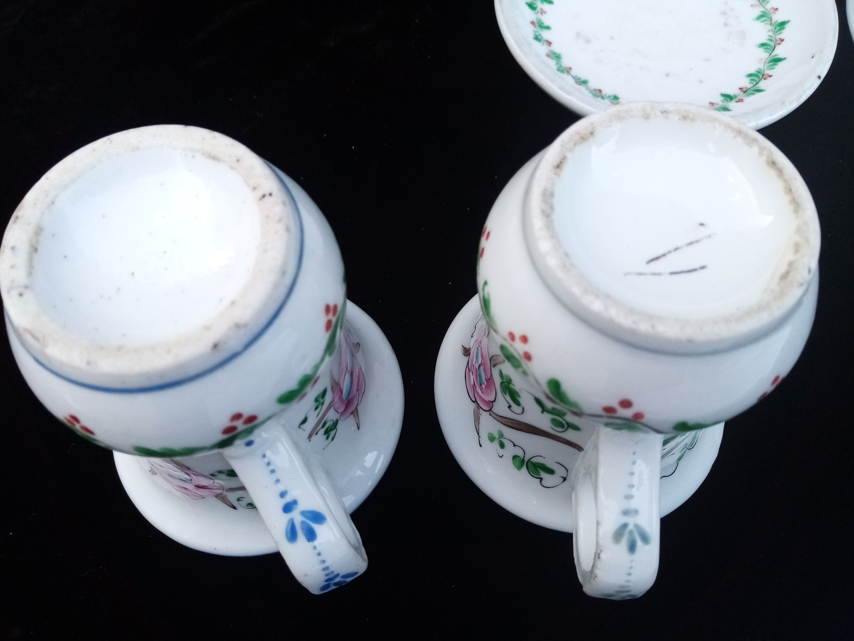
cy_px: 320
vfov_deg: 53.1
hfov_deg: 67.3
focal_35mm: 26
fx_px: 641
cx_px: 427
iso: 117
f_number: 1.8
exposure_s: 1/100
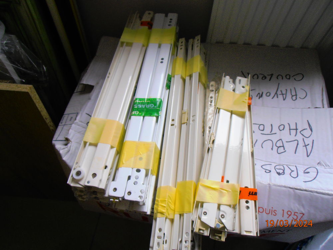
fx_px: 231
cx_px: 166
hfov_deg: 71.6
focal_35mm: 24
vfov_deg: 56.8
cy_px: 125
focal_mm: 4.2
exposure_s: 1/80
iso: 80
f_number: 3
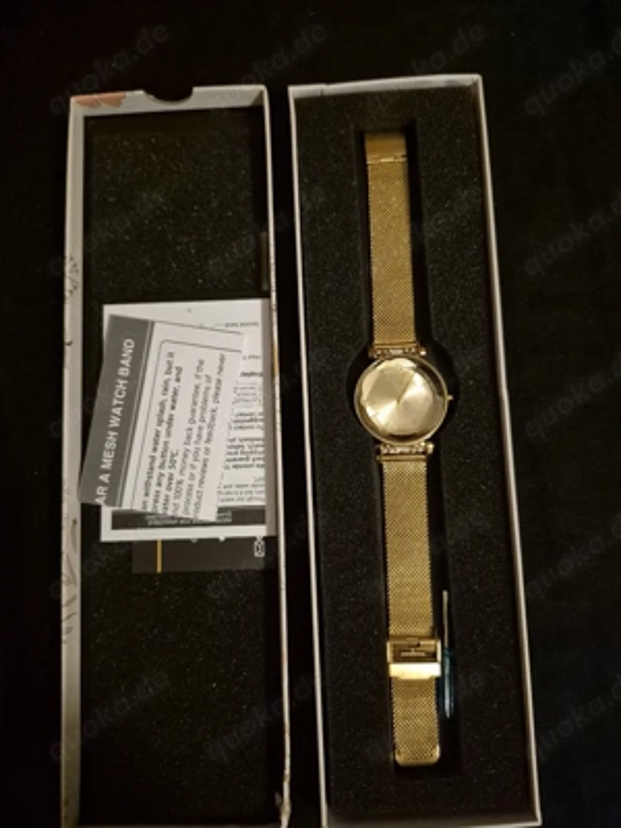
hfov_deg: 58.9
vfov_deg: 73.9
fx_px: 550
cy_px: 414
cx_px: 310
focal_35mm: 23
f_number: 1.8
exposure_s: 1/50
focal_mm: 5.4
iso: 2000
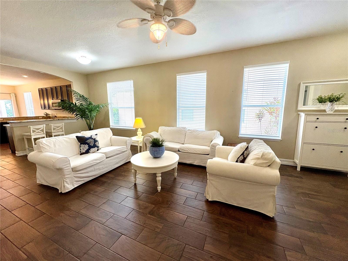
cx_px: 174
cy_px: 130
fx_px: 141
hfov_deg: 102.1
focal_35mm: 14
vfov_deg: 85.7
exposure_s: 1/120
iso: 100
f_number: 2.2
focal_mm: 2.22
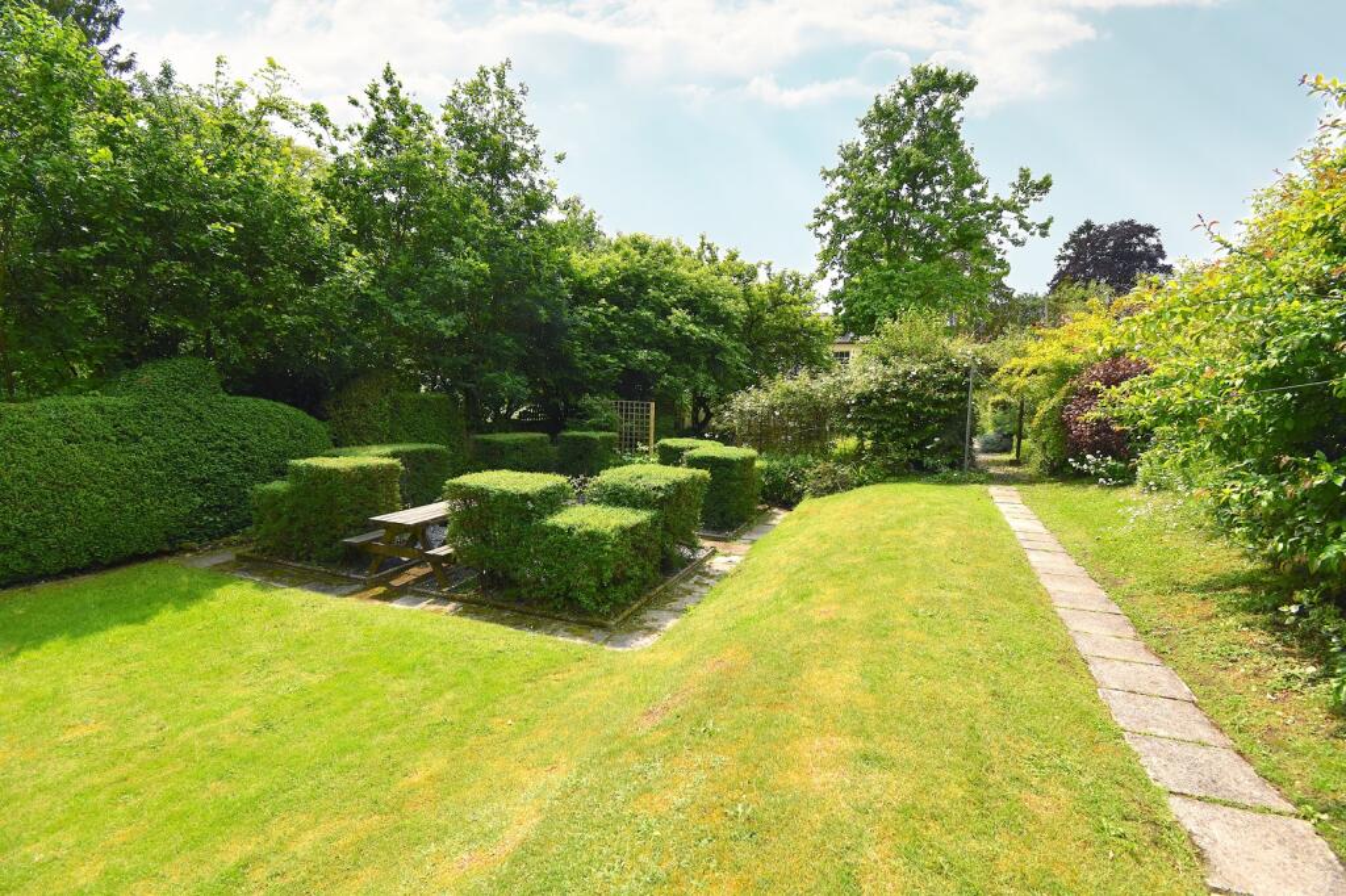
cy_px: 448
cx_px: 673
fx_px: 561
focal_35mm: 15
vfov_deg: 77.3
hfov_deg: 100.4
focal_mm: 10
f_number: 8
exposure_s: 1/250
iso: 140
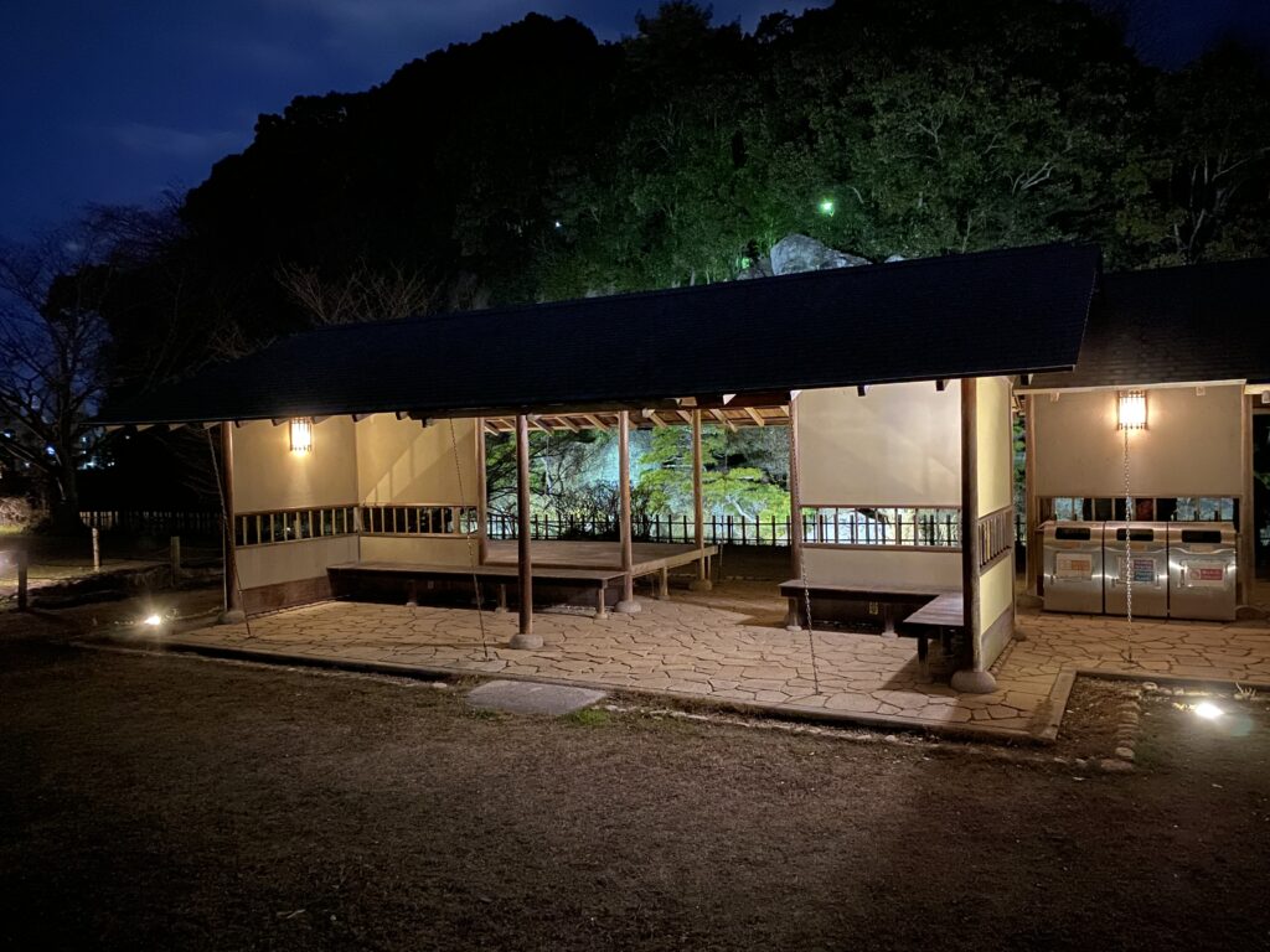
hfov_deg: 67.3
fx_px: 954
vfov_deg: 53.1
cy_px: 476
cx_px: 635
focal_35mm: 26
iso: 1250
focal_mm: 4.25
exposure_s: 1/8
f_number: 1.8
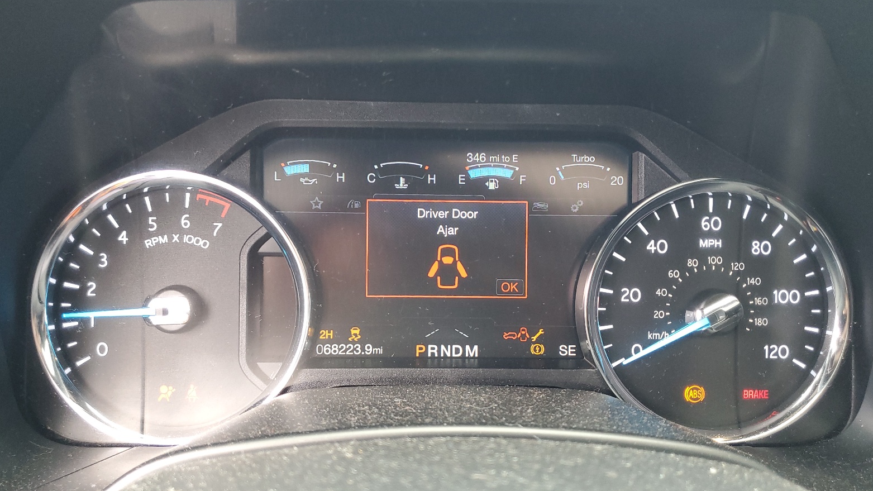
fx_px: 671
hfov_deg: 66.1
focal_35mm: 29
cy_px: 244
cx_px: 442
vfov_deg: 40.2
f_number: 1.5
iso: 118
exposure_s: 1/60.2
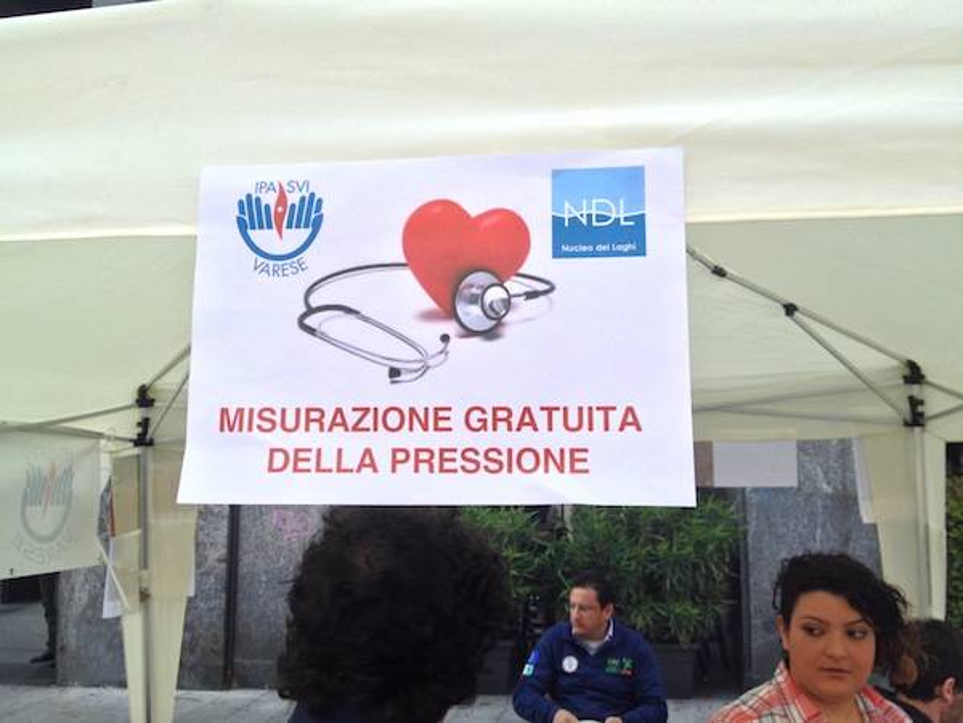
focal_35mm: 35
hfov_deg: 52.6
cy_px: 362
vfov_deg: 40.7
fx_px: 974
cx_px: 482
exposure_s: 1/502
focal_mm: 4.28
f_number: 2.4
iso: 50
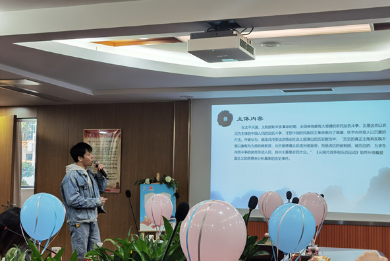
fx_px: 628
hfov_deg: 34.5
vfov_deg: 23.4
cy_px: 145
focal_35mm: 58
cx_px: 196
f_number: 1.9
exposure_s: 1/100
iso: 50
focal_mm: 6.71
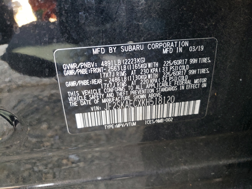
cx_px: 126
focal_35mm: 26
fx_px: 189
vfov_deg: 53.1
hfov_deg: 67.3
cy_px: 94
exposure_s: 1/60.2
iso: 171
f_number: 1.5
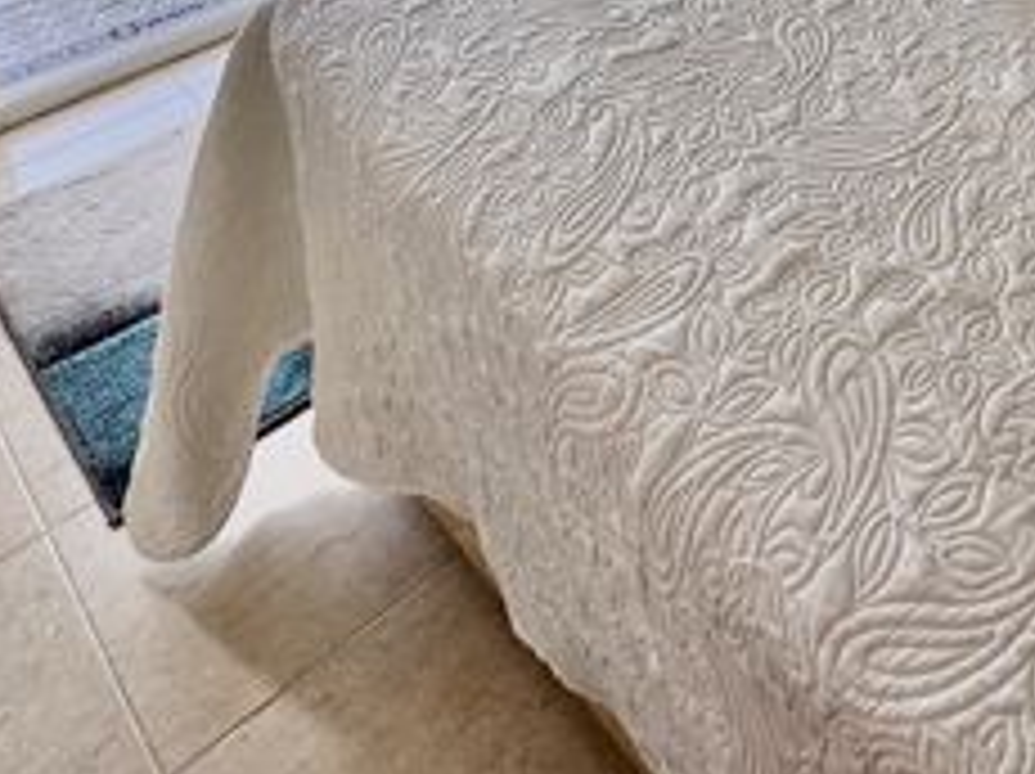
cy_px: -333
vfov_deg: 26.2
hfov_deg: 38.8
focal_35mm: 43
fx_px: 1284
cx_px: 1037
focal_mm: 2.22
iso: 40
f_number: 2.2
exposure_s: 1/220
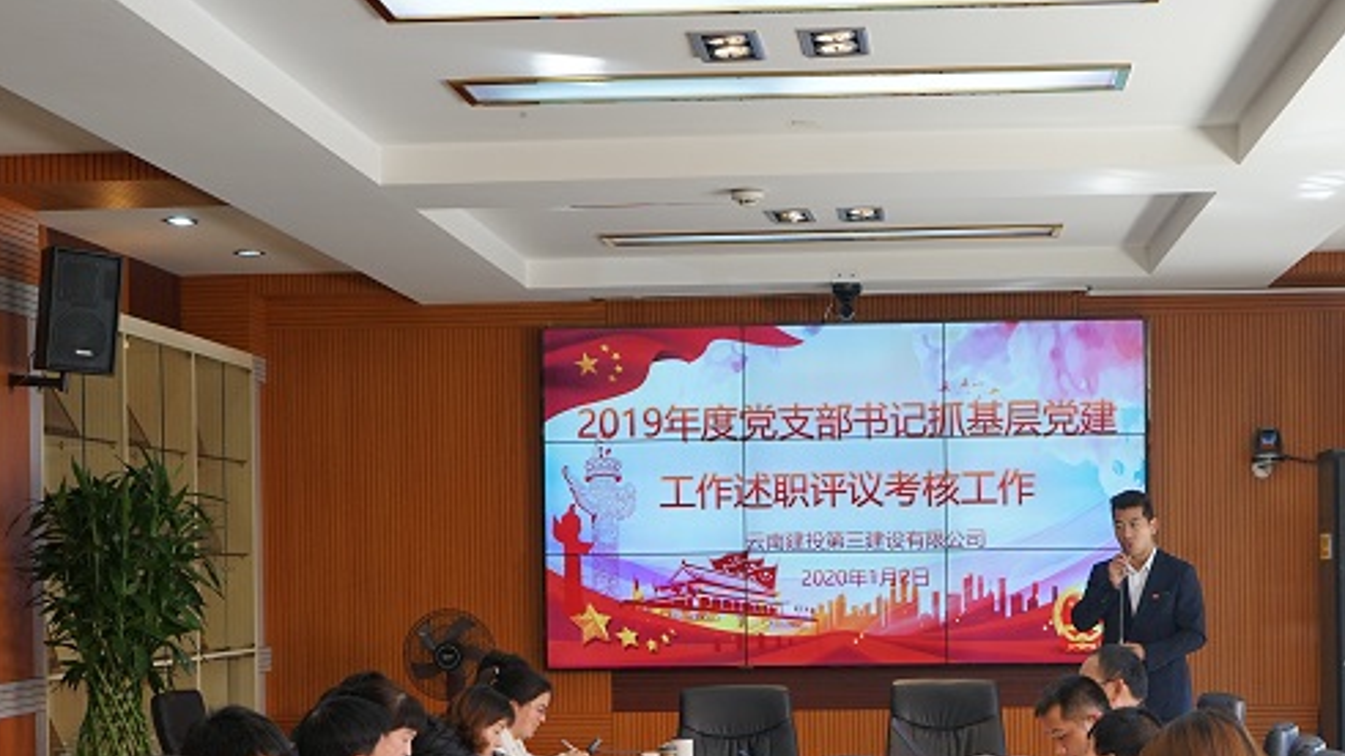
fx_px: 2246
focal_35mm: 63
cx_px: 803
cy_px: 592
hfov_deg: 33.2
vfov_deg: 18.9
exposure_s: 1/160
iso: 800
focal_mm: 41
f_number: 4.5
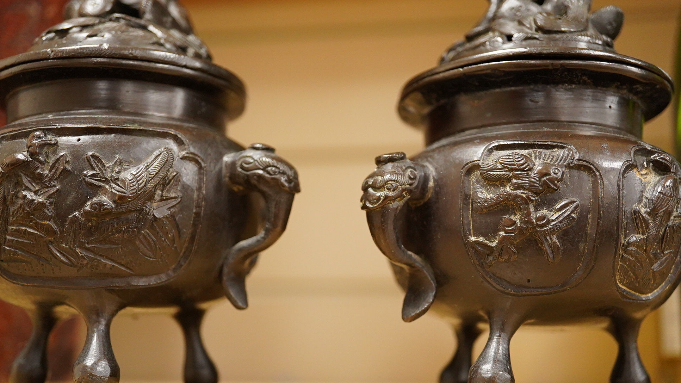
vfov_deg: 24.9
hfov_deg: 42.9
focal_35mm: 48
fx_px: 867
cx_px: 335
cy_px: 220
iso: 2500
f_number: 3.5
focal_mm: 30
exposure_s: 1/125
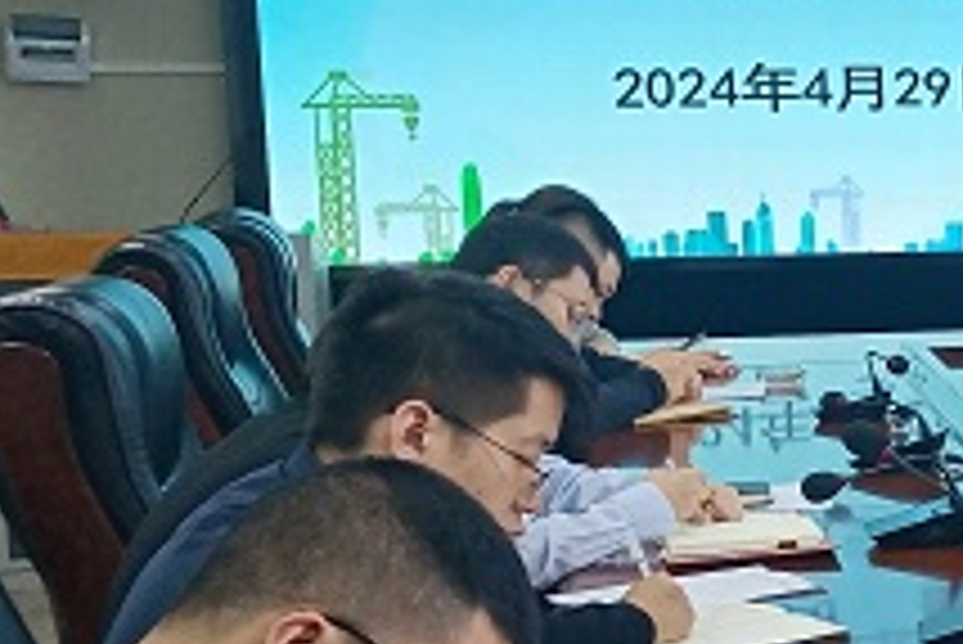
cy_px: 423
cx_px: 1548
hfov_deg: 17.6
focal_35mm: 101
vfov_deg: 13.6
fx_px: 2703
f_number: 1.8
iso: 380
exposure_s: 1/60
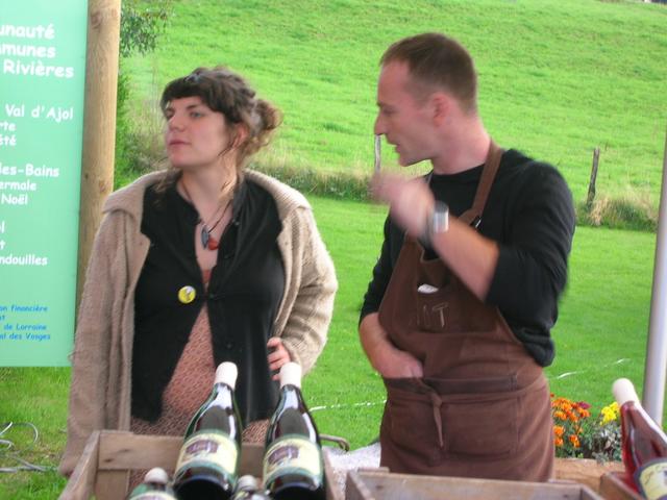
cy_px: 250
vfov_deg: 19.9
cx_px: 334
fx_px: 1426
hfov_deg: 26.3
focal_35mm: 74
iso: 50
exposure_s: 1/32
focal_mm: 12.3
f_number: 4
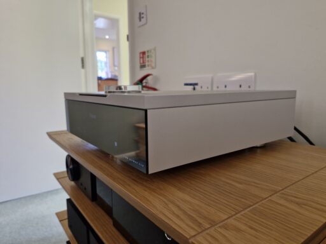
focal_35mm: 23
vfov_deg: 58.9
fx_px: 217
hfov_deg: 73.9
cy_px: 122
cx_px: 163
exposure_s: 1/100
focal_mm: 5.54
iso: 320
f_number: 1.8
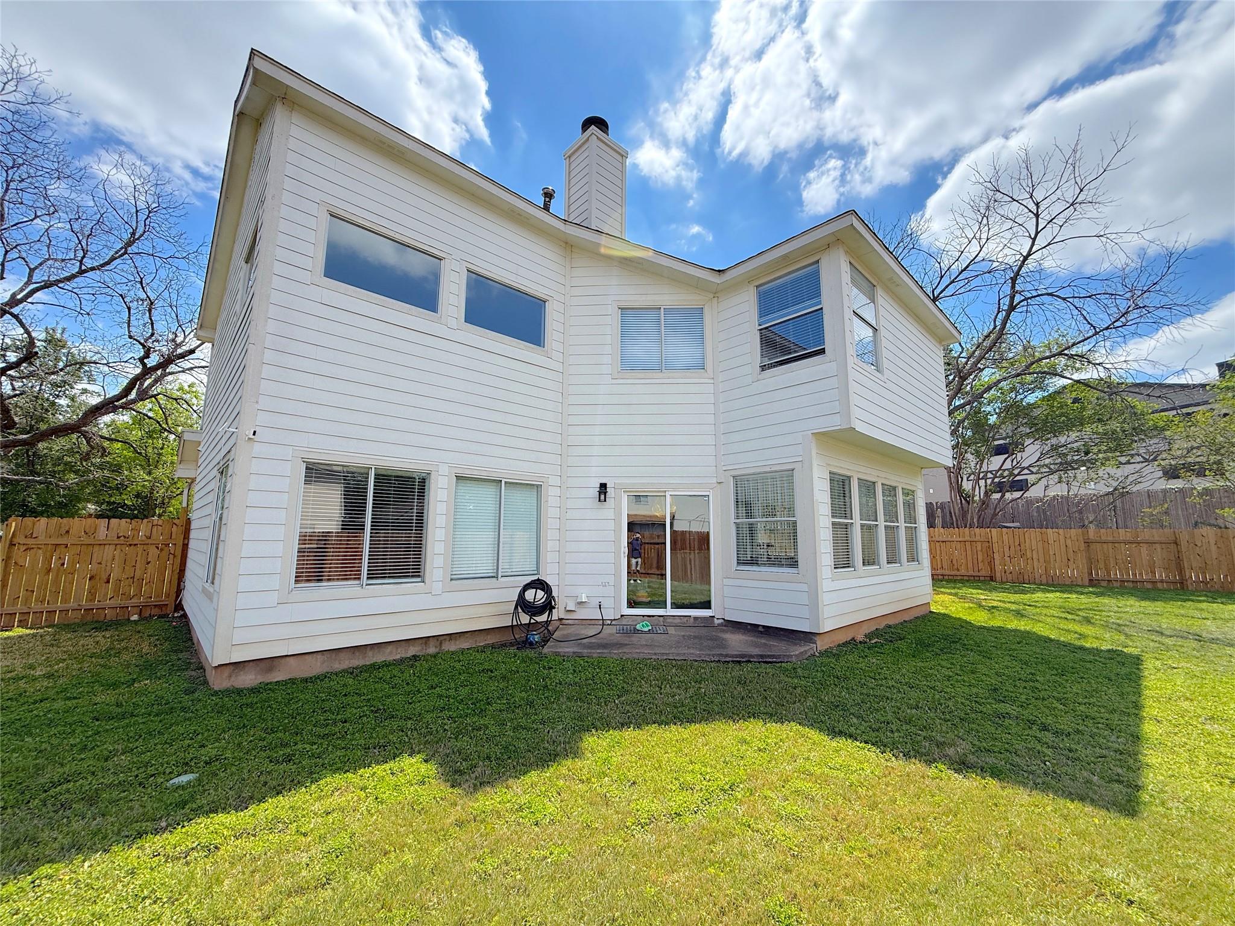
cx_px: 618
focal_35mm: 14
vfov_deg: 85.7
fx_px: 499
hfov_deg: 102.1
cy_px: 463
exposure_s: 1/1698
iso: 50
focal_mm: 2.22
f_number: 2.2
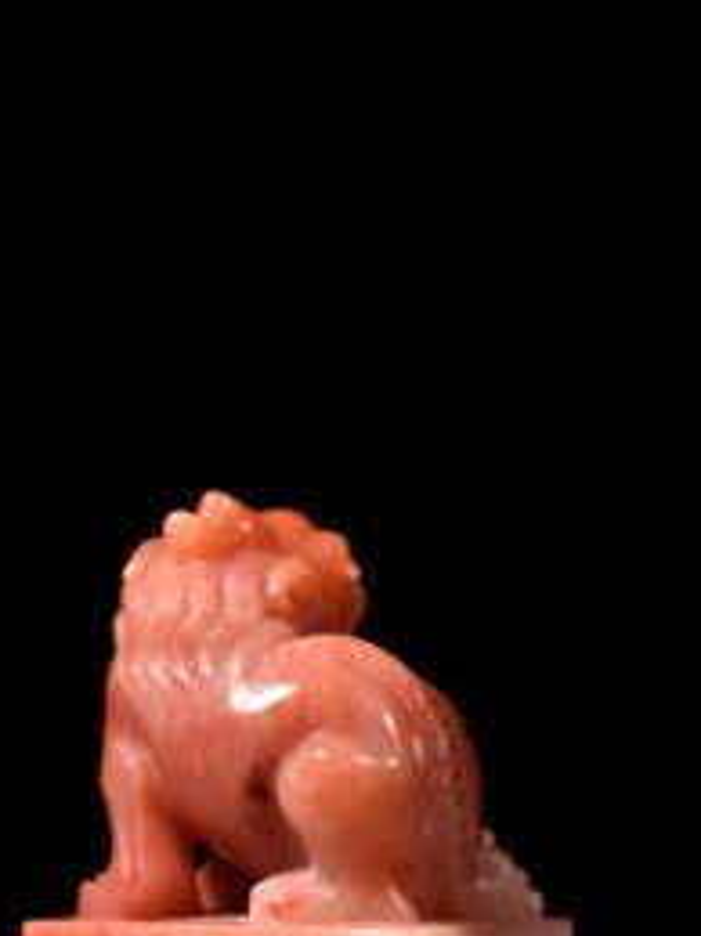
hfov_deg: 8.5
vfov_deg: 11.3
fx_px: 4729
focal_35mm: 175
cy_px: 721
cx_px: 285
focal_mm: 105
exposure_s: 1/125
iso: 125
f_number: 13
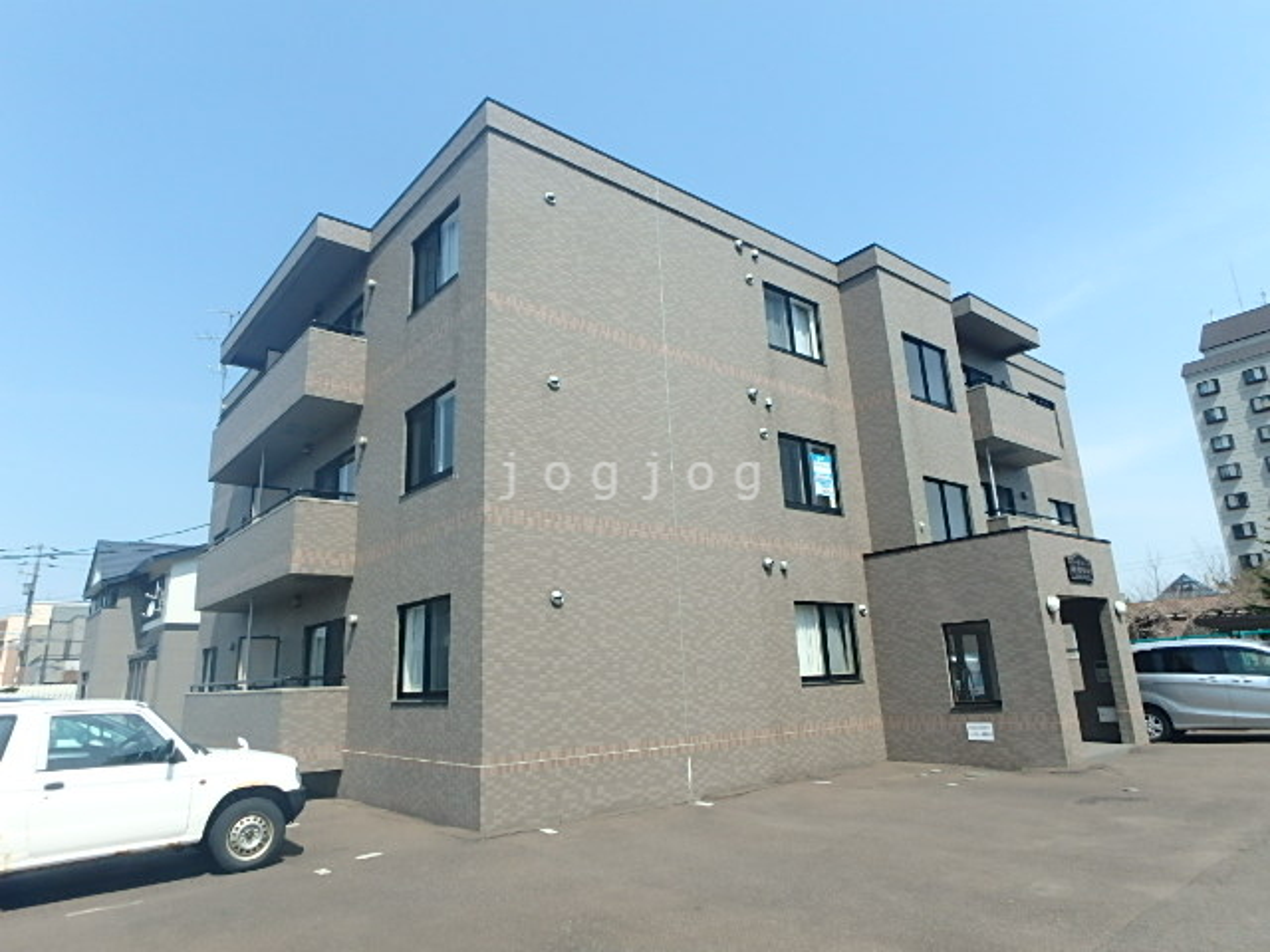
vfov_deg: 63.4
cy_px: 476
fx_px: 770
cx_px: 635
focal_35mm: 21
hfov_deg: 79.0
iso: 125
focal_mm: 3.7
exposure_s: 1/400
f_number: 6
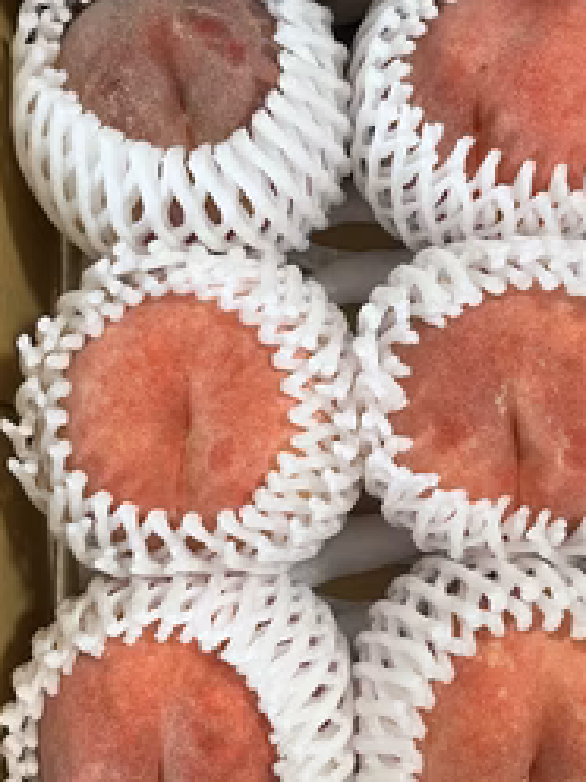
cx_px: 356
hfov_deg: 34.2
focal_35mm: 42
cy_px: 404
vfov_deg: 44.8
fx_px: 948
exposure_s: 1/60
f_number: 1.6
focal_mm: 5.1
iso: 160
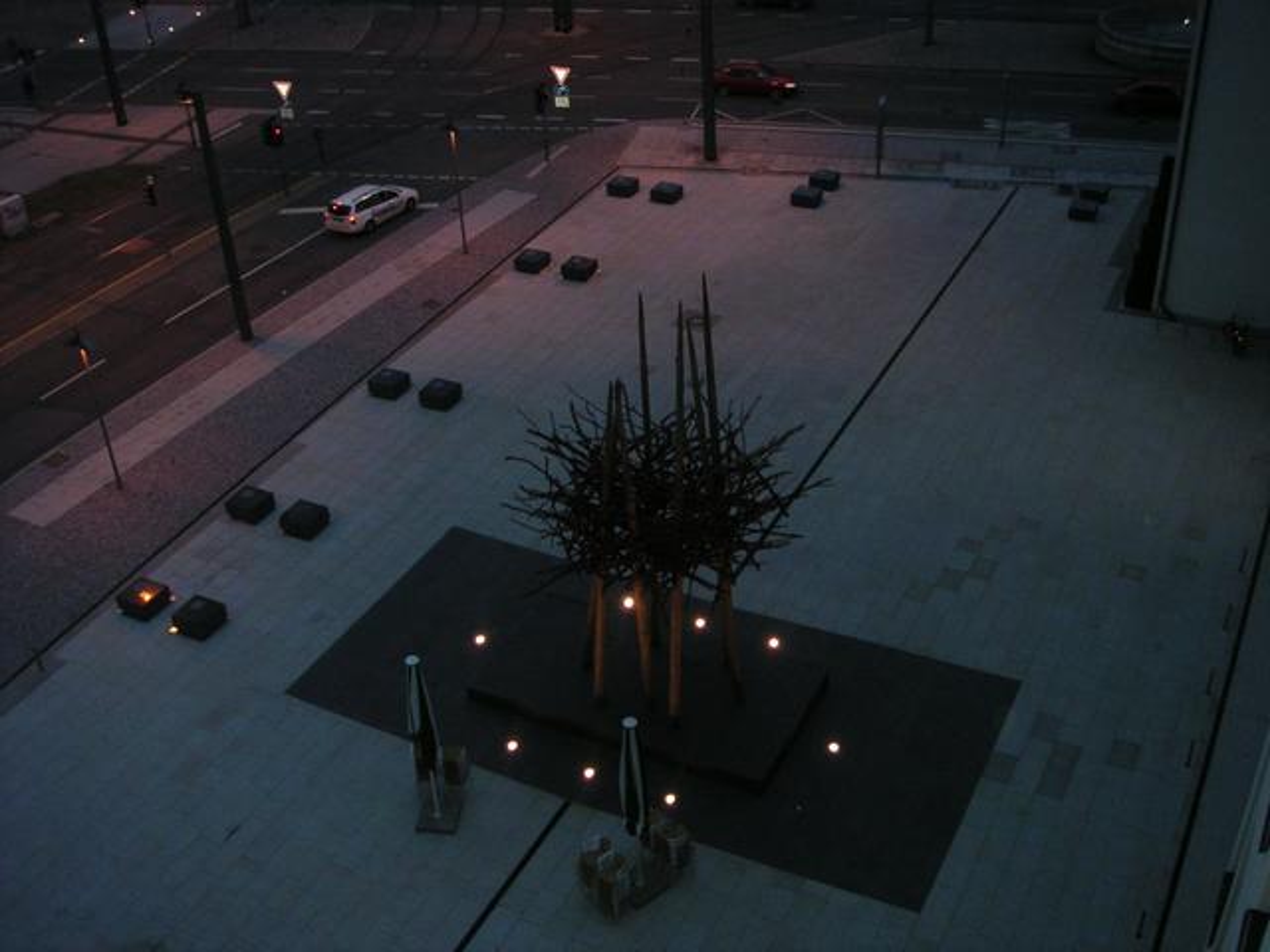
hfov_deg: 49.0
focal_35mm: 38
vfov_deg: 37.7
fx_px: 1394
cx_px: 635
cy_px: 476
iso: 160
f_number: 2.8
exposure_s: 1/45
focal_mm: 6
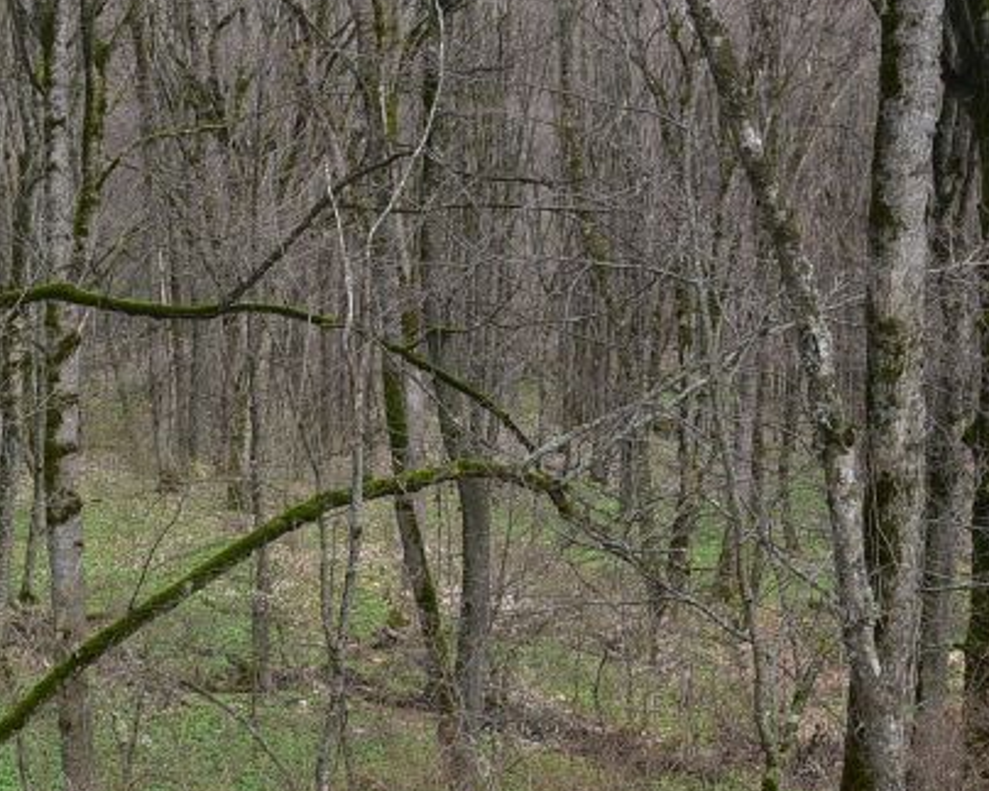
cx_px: 176
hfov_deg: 12.7
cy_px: 396
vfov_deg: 10.2
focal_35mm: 151
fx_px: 4419
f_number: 8
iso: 160
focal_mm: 50
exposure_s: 1/125
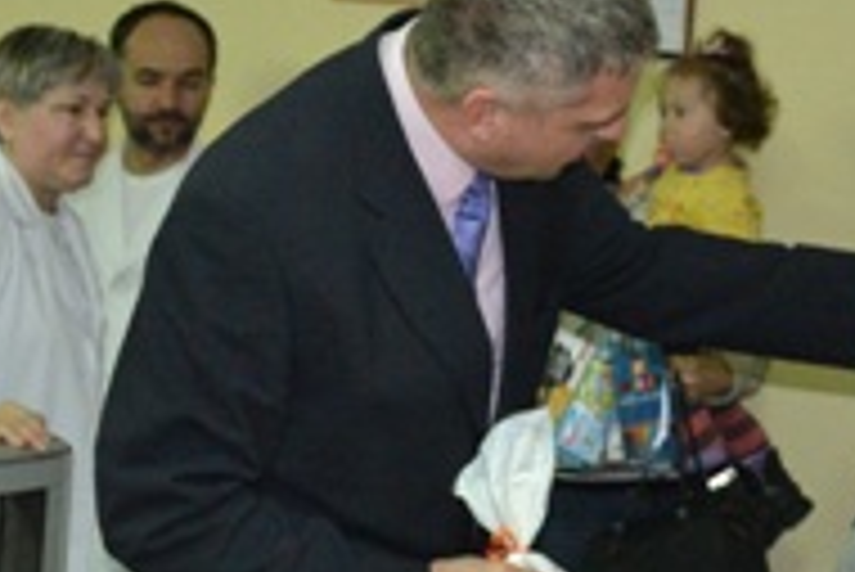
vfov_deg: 13.6
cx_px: 477
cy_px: 182
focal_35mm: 101
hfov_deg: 20.2
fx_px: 2401
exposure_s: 1/60
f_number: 3.8
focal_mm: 20
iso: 3200
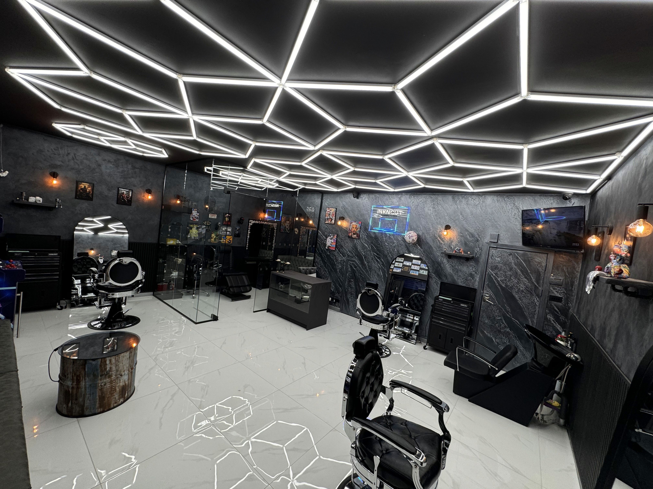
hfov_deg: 102.1
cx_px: 326
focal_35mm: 14
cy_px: 244
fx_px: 264
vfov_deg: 85.7
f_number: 2.2
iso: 64
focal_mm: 2.22
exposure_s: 1/100
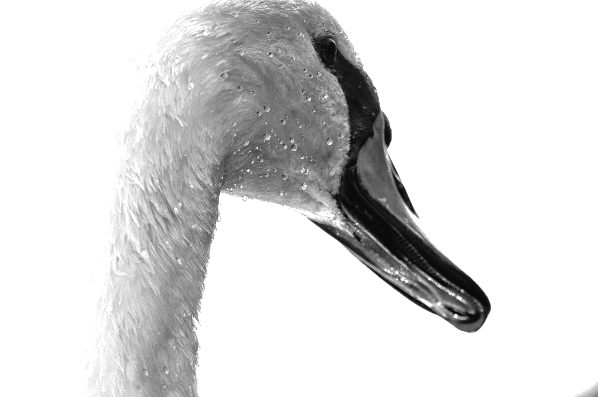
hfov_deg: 8.9
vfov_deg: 5.9
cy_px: 198
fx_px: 3857
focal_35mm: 232
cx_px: 299
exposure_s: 1/160
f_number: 7.1
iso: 640
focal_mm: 155
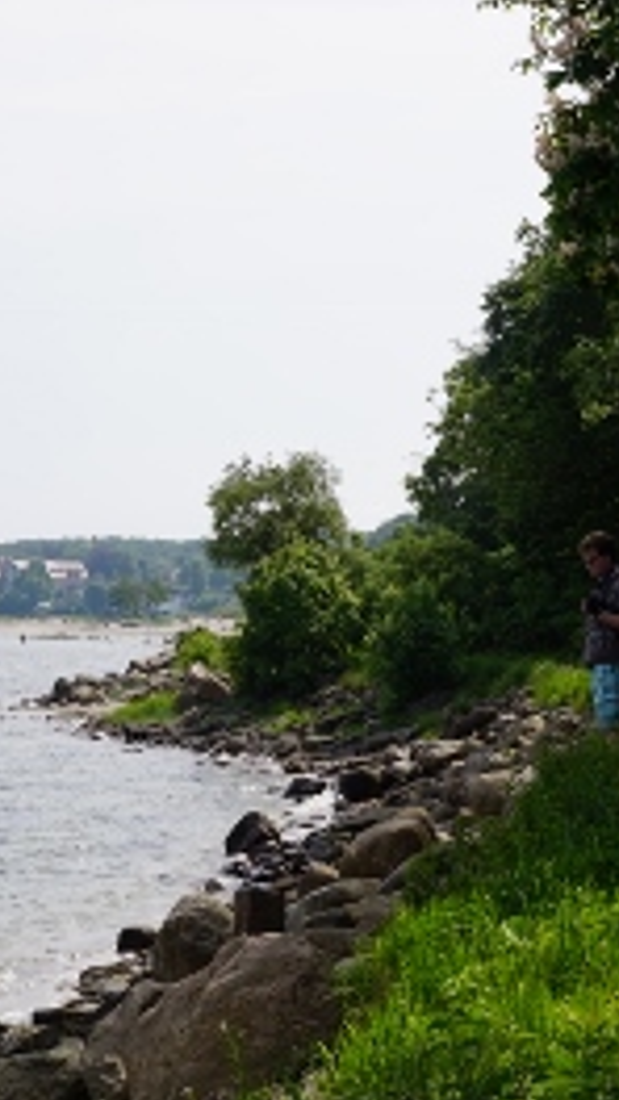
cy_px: 554
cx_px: 222
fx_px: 2444
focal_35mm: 84
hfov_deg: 14.4
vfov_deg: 25.4
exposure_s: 1/200
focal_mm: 35
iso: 100
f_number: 11
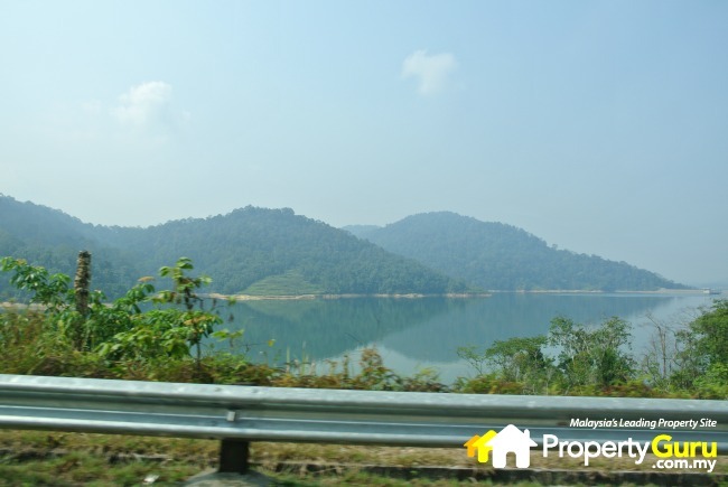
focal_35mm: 27
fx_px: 547
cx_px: 364
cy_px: 244
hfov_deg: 67.3
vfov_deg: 48.0
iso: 100
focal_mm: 10
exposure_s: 1/640
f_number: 4.5
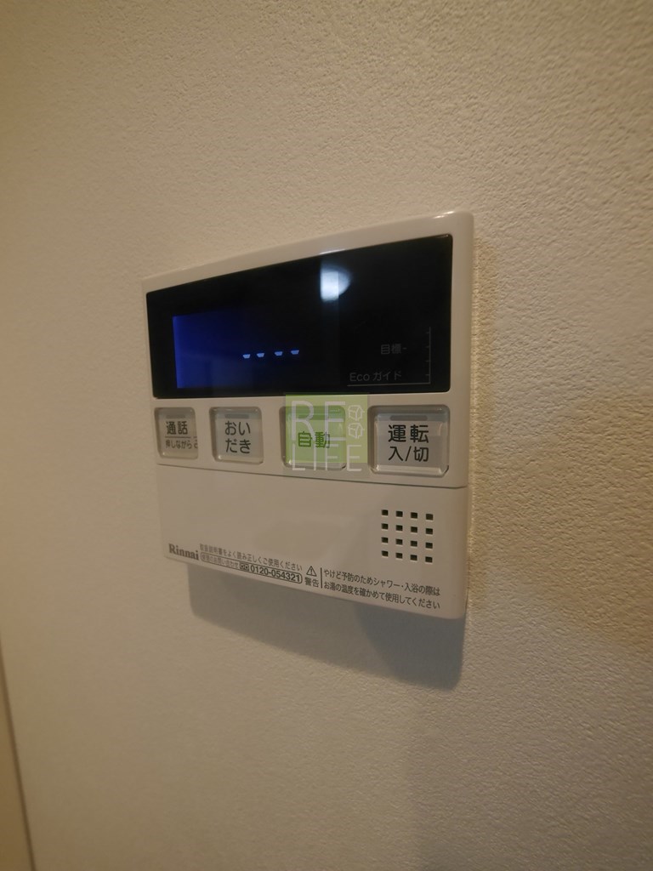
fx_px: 352
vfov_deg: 102.1
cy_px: 436
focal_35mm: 14
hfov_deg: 85.7
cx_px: 326
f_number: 4
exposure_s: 1/125
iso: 1250
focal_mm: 7
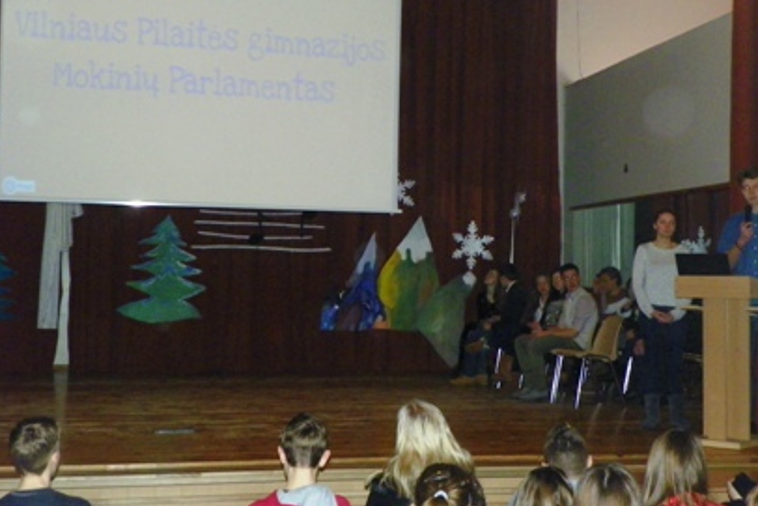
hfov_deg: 32.4
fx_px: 1306
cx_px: 411
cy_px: 224
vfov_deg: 21.9
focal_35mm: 62
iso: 400
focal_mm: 9.6
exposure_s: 1/40
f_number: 3.5
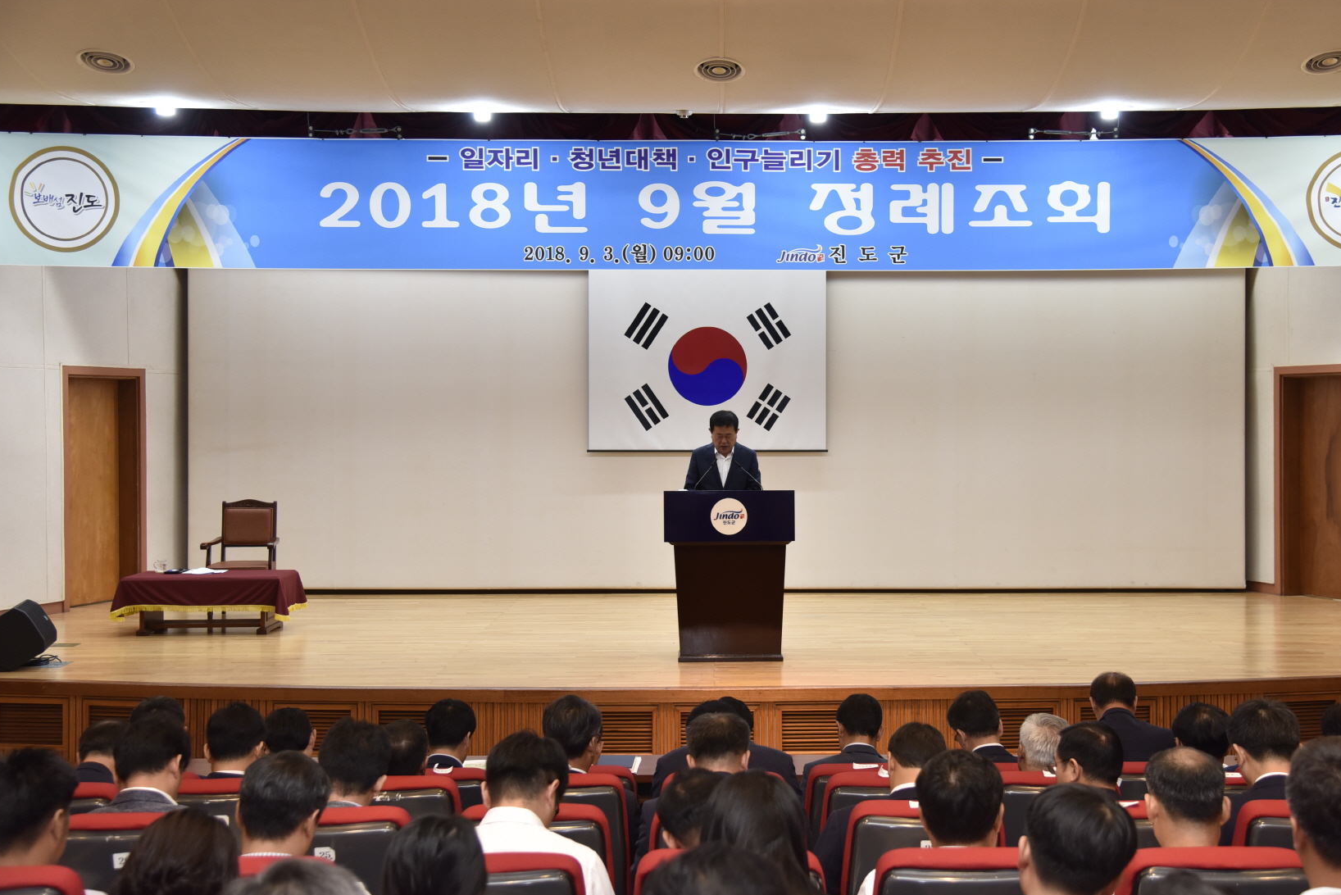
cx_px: 726
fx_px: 1639
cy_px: 436
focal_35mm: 44
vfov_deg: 30.5
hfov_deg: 44.4
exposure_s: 1/125
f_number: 4
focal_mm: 40
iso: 1000
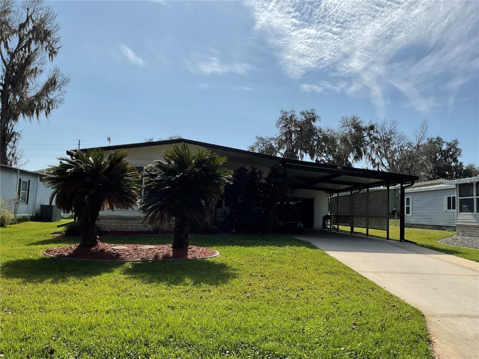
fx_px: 401
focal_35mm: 29
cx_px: 240
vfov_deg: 48.2
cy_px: 180
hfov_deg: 61.7
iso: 16
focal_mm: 3
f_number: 1.8
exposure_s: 1/4065
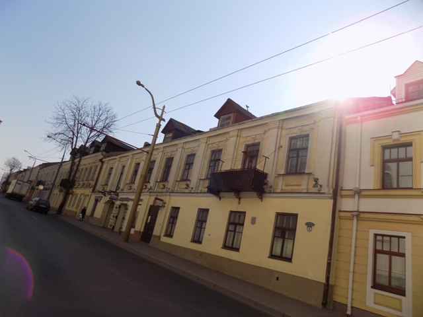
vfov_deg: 58.9
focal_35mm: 23
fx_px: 281
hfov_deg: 73.9
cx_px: 212
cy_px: 158
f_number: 3.1
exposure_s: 1/1000
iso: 80
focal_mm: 4
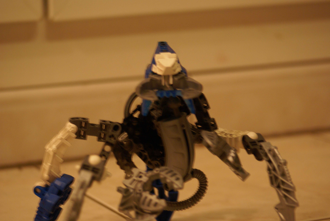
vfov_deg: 13.1
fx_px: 964
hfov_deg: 19.4
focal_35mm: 105
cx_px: 165
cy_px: 110
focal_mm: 70
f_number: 4.5
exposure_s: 1/10
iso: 400
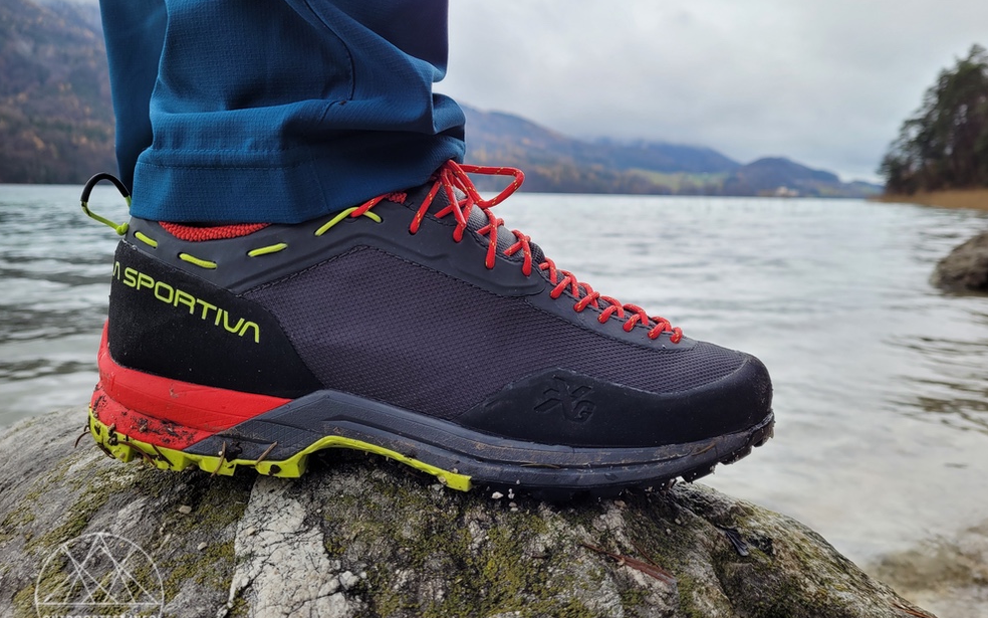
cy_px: 308
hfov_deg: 66.5
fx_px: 754
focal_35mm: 28
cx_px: 499
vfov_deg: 44.5
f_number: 1.8
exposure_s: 1/286
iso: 40
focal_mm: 5.4
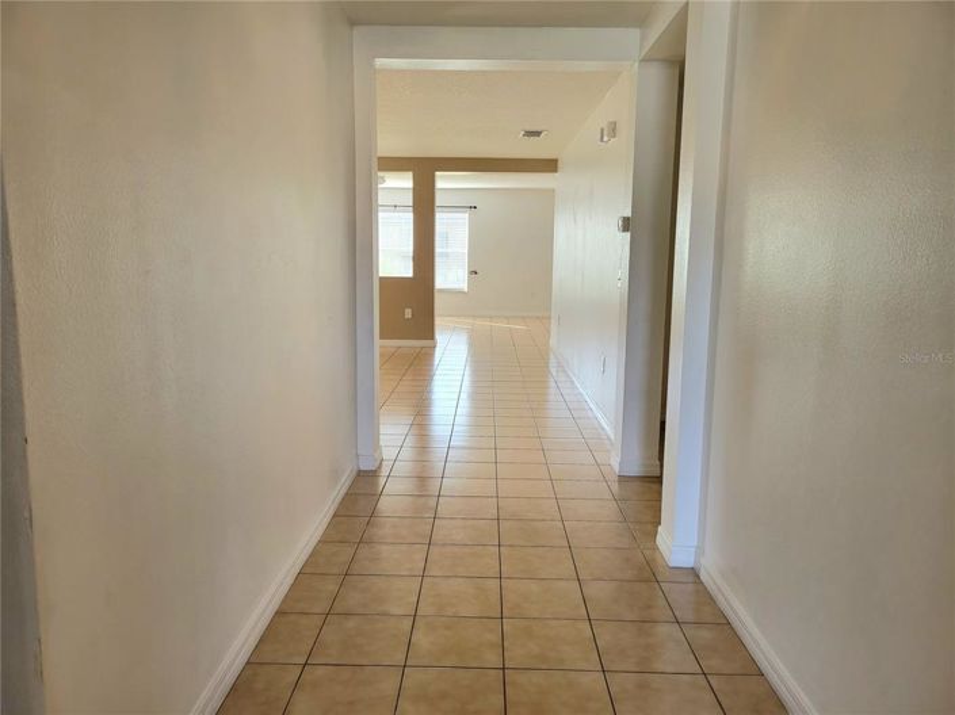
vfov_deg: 53.0
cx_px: 478
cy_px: 358
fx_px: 717
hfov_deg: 67.3
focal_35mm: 26
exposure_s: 1/120
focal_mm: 5.4
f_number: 1.8
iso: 80
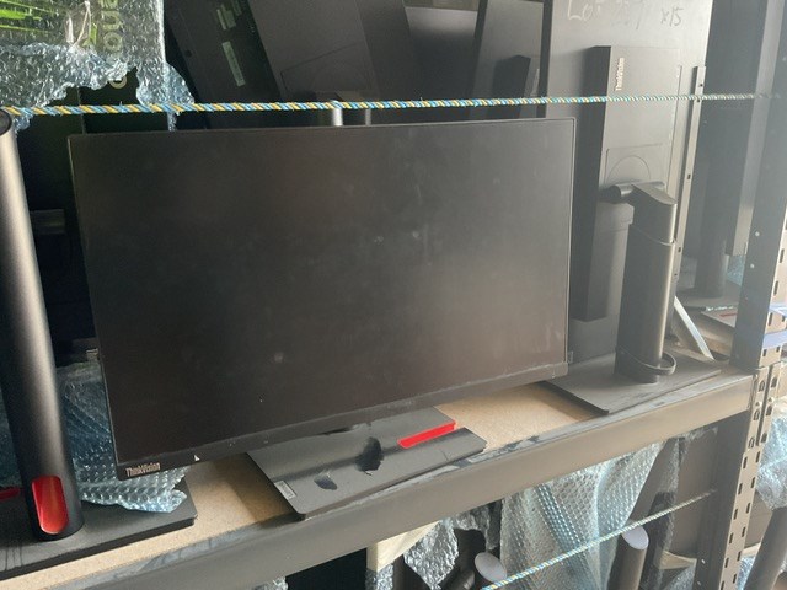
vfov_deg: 48.2
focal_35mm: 29
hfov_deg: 61.7
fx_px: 659
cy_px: 295
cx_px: 394
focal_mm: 3
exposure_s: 1/60
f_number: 1.8
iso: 250
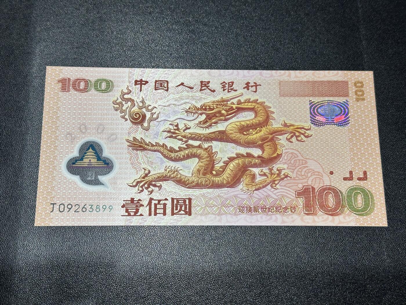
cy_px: 152
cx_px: 203
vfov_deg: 30.3
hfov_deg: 39.7
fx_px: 563
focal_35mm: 48
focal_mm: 6.86
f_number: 1.78
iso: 80
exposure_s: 1/50
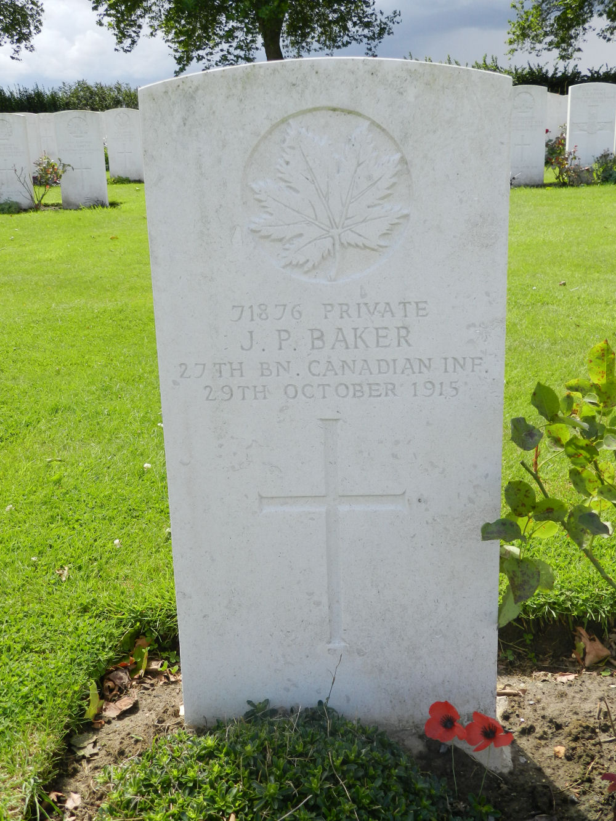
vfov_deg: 49.0
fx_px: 901
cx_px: 308
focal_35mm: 38
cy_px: 410
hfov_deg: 37.7
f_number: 4
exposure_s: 1/400
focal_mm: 6.7
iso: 160
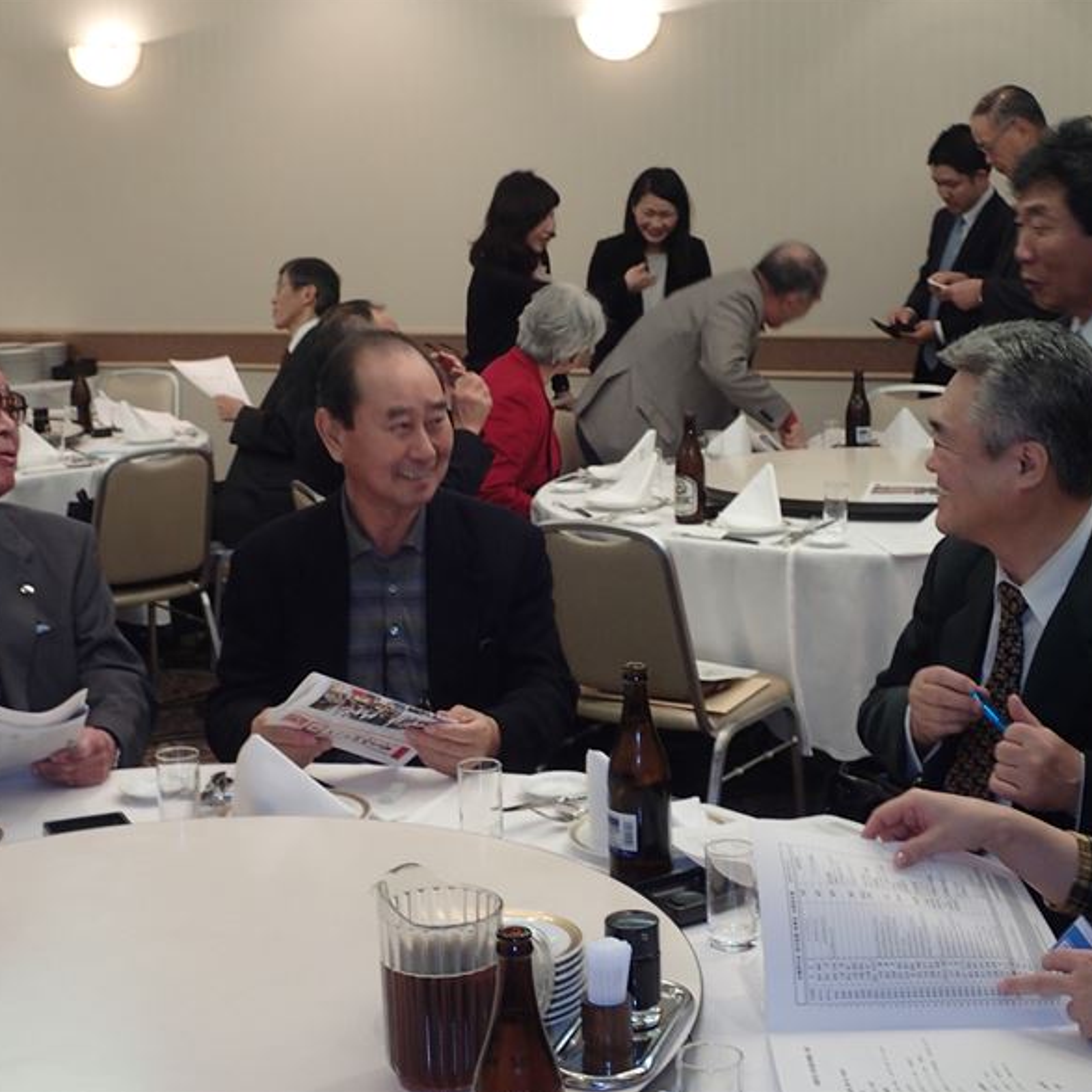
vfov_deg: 31.1
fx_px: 1963
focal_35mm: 55
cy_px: 542
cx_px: 487
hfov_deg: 31.1
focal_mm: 8.41
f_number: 3.1
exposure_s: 1/50
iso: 250
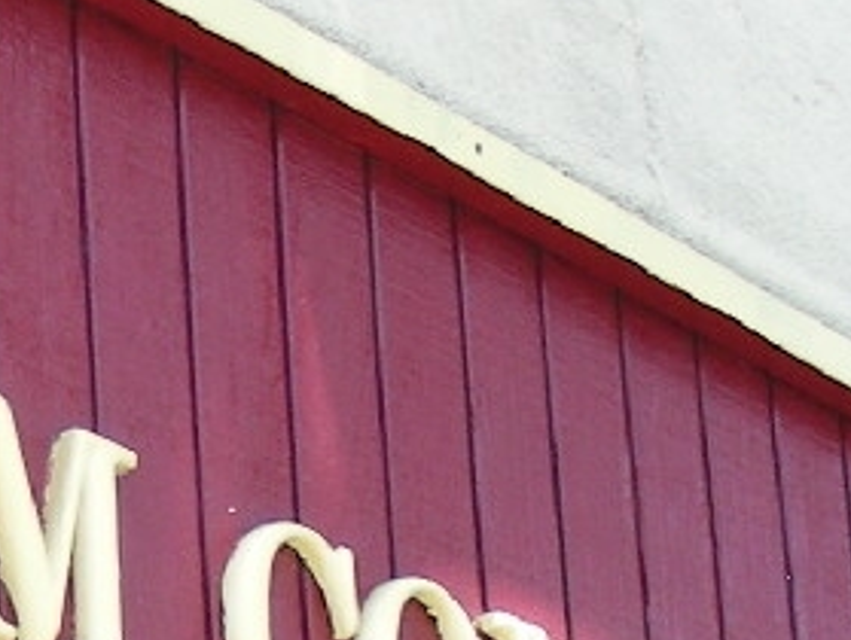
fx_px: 5022
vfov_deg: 7.0
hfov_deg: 9.5
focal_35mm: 204
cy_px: 1440
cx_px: -241
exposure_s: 1/79.8
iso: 50
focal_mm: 6.3
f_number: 3.5
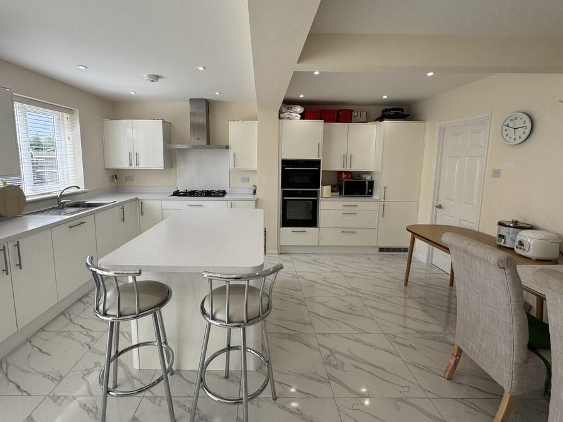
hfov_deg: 94.4
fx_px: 260
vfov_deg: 77.9
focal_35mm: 16
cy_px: 190
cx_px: 263
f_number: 2.2
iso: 40
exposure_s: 1/302
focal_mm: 2.22
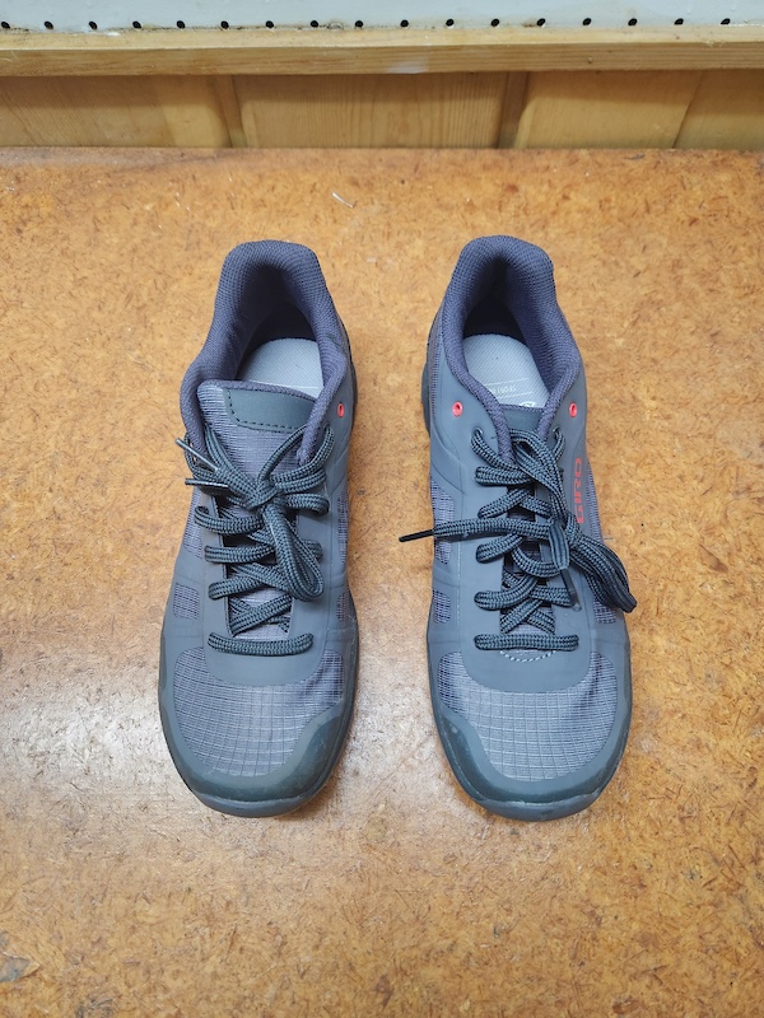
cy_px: 509
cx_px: 382
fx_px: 677
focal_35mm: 23
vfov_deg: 73.9
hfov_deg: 58.9
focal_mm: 5.4
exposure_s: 1/120
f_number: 1.8
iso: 640
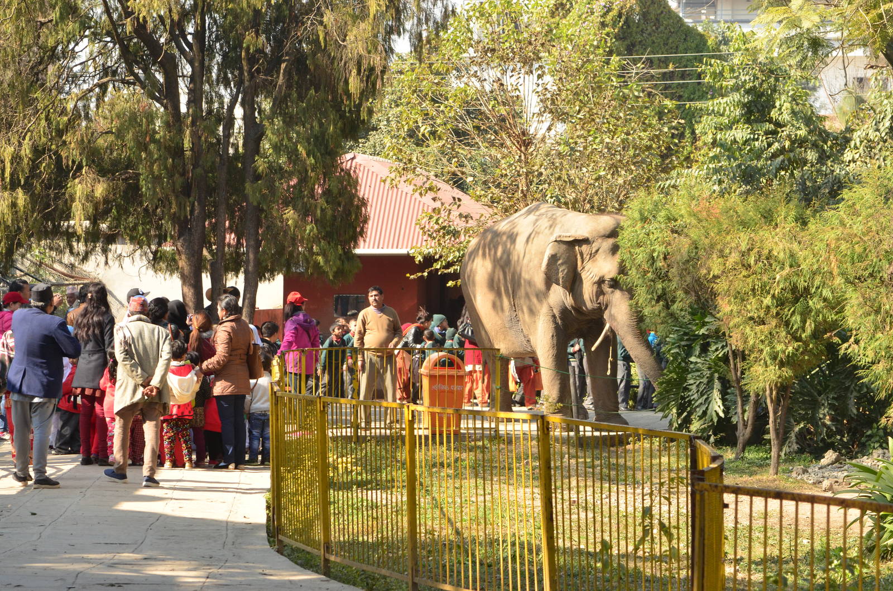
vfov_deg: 9.9
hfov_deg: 14.9
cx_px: 446
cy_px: 296
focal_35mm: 138
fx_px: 3416
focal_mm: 92
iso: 640
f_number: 11
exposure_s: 1/320
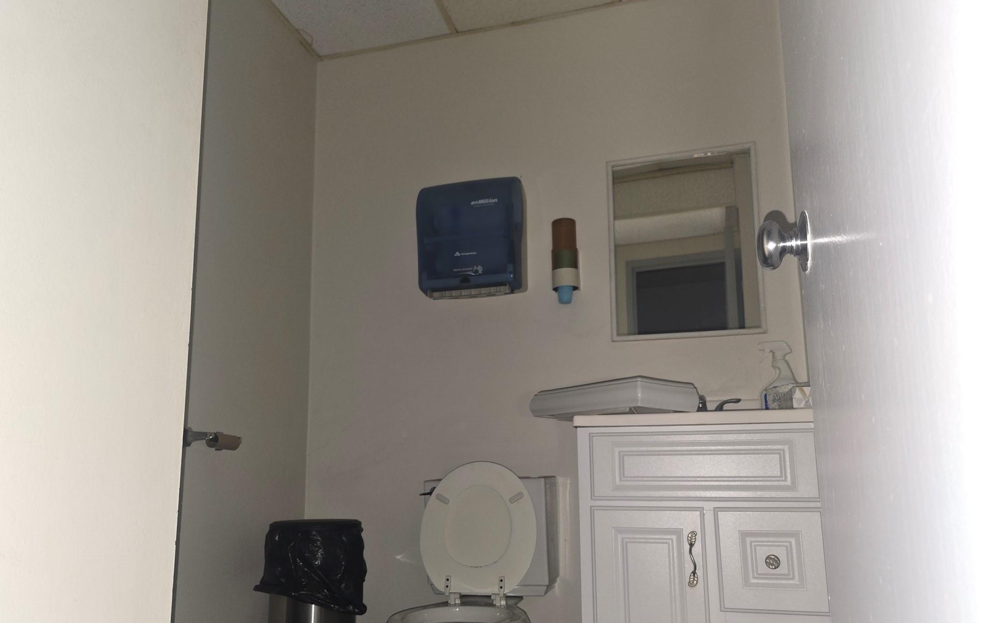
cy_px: 362
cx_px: 481
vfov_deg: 47.4
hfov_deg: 70.4
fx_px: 706
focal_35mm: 26
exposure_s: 1/20.5
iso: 125
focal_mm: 6.3
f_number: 1.7
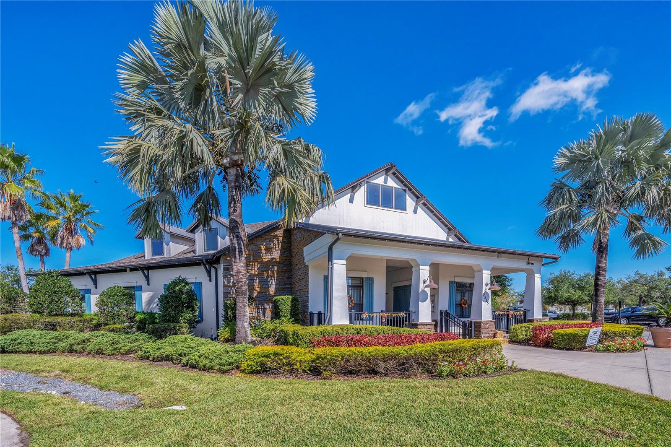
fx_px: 261
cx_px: 336
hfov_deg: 104.3
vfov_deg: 81.2
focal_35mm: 14
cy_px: 224
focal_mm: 14
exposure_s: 1/1600
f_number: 6.3
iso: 320
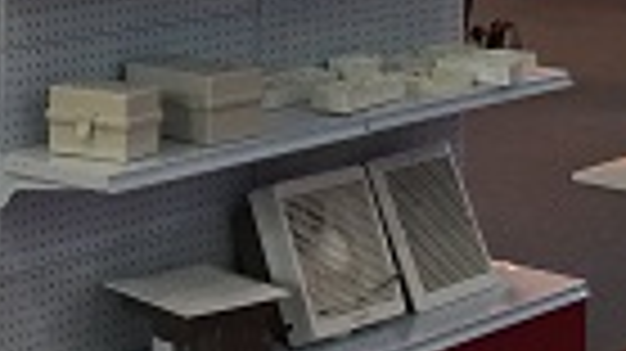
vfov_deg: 8.2
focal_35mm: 136
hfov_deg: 15.7
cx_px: 171
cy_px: -468
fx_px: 2256
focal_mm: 4.15
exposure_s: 1/120
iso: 50
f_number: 2.2
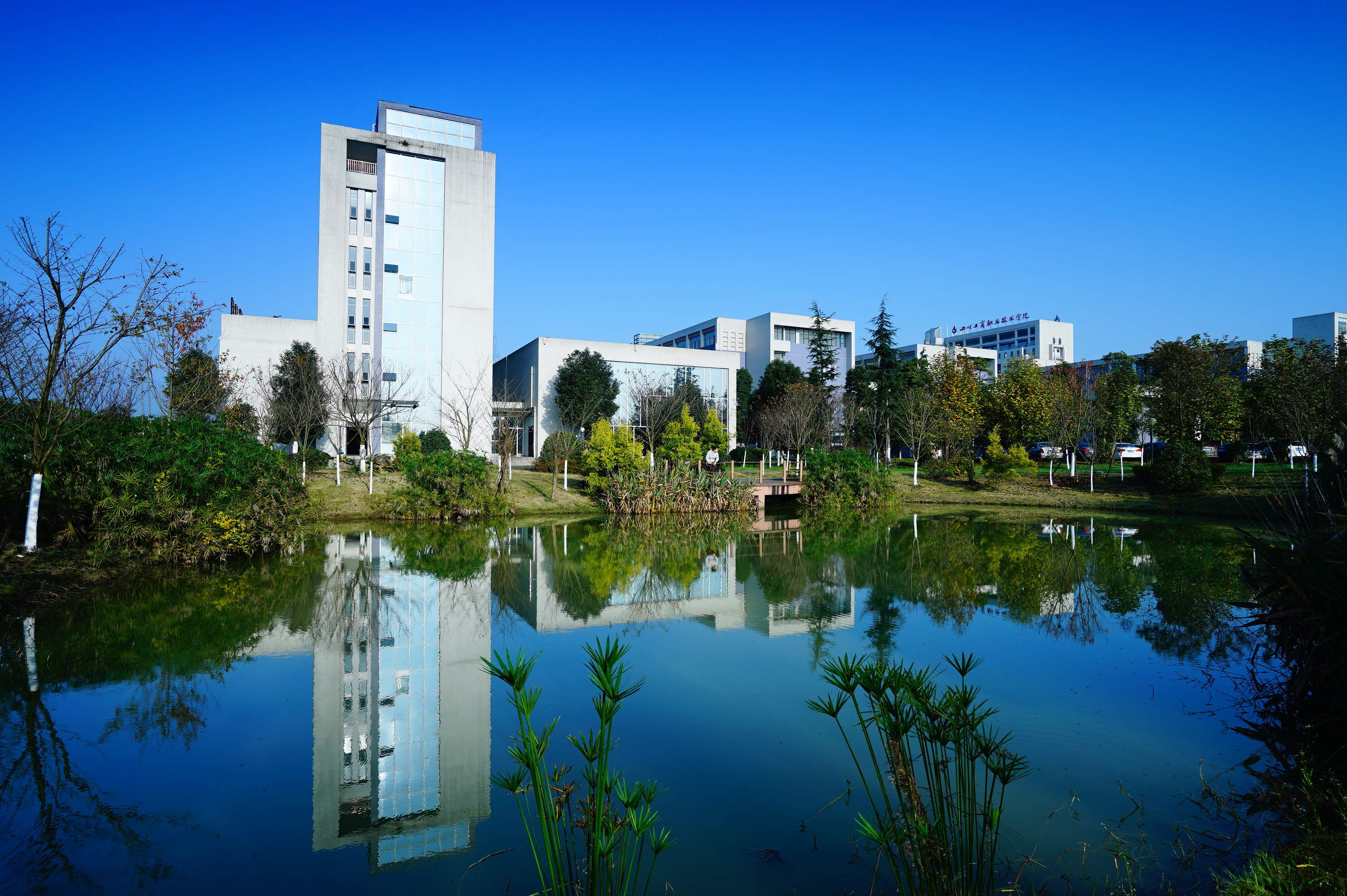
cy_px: 448
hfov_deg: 87.0
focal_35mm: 19
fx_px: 710
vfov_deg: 64.5
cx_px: 674
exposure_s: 1/125
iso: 100
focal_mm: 19
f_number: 8
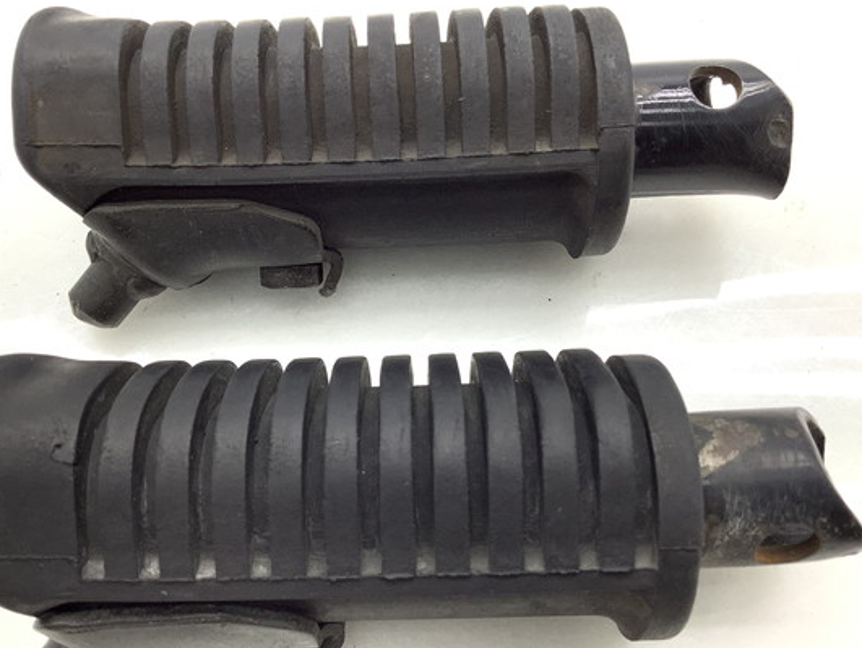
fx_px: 872
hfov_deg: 52.6
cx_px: 414
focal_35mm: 35
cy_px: 359
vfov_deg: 40.7
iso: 25
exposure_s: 1/120
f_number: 2.4
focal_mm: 3.3
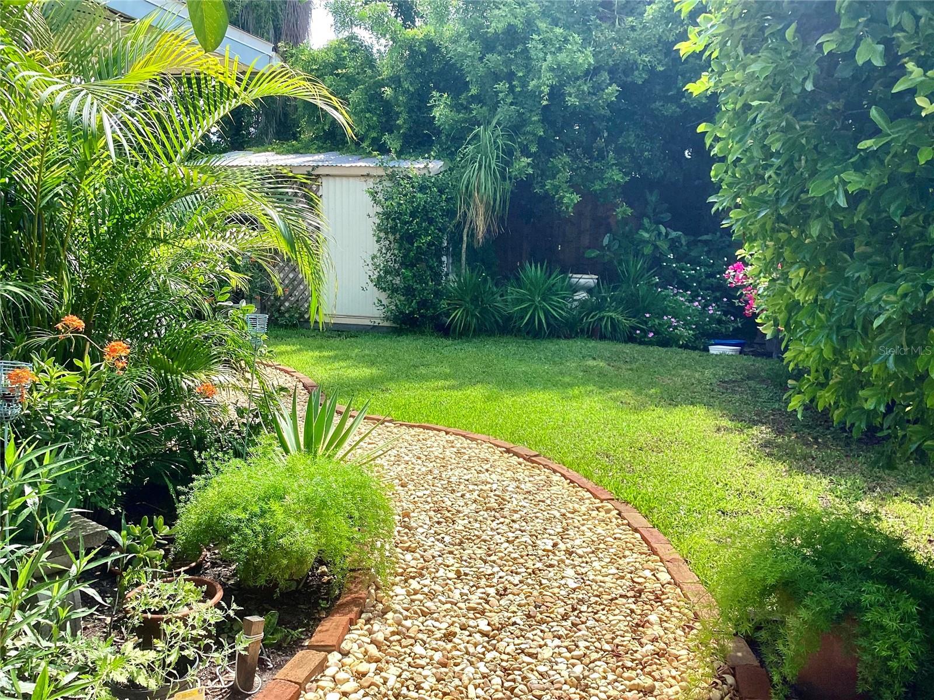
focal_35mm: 31
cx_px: 467
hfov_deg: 58.4
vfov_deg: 45.4
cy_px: 350
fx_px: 836
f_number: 2.4
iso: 25
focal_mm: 3.3
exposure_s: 1/582
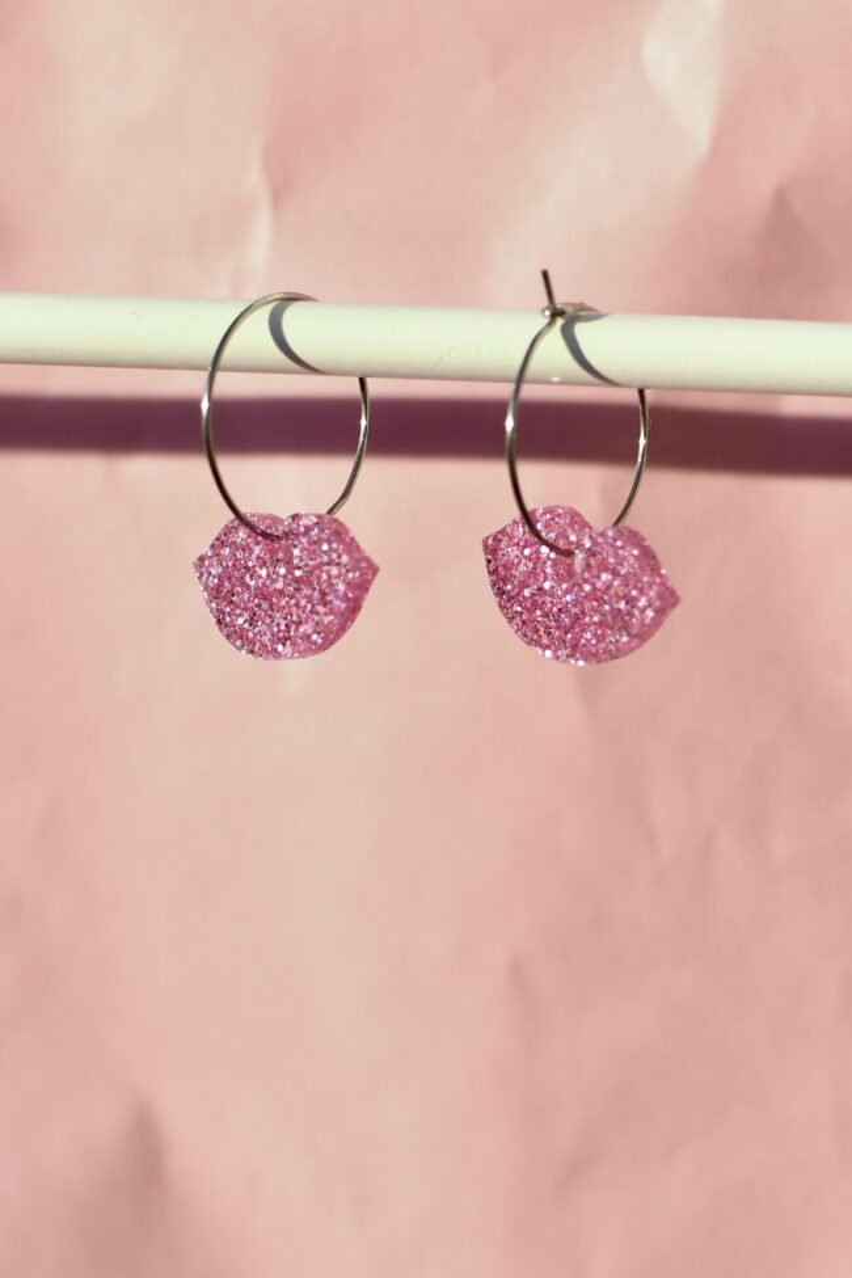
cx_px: 426
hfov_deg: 26.0
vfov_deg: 38.2
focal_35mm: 52
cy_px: 639
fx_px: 1846
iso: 200
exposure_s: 1/1600
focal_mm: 35
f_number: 4.5
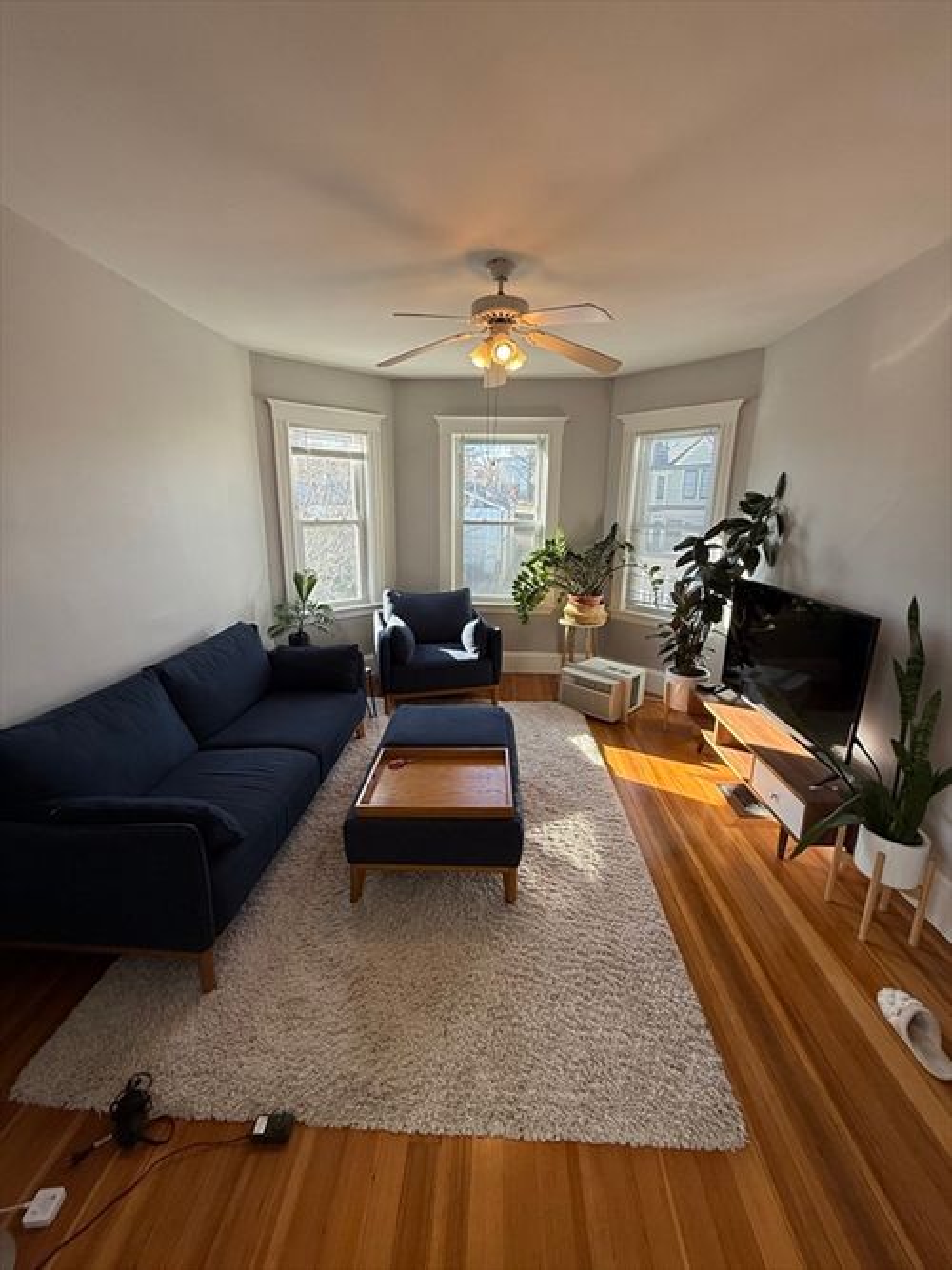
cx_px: 476
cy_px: 635
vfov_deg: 102.1
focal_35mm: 14
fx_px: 514
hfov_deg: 85.7
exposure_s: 1/115
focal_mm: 2.22
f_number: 2.2
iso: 64
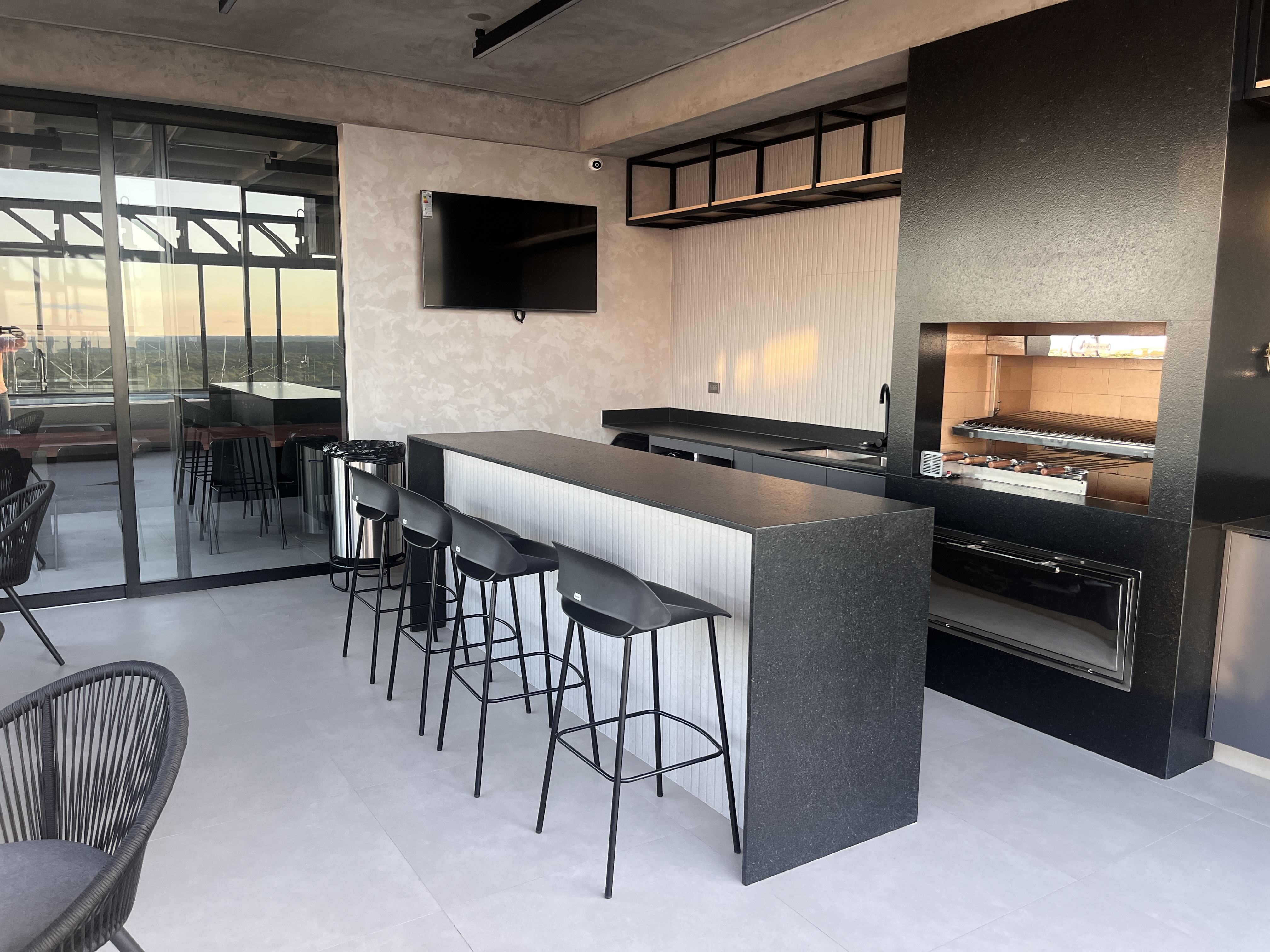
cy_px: 476
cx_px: 635
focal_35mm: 26
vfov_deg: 53.1
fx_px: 954
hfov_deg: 67.3
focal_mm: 5.1
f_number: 1.6
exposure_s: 1/104
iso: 125
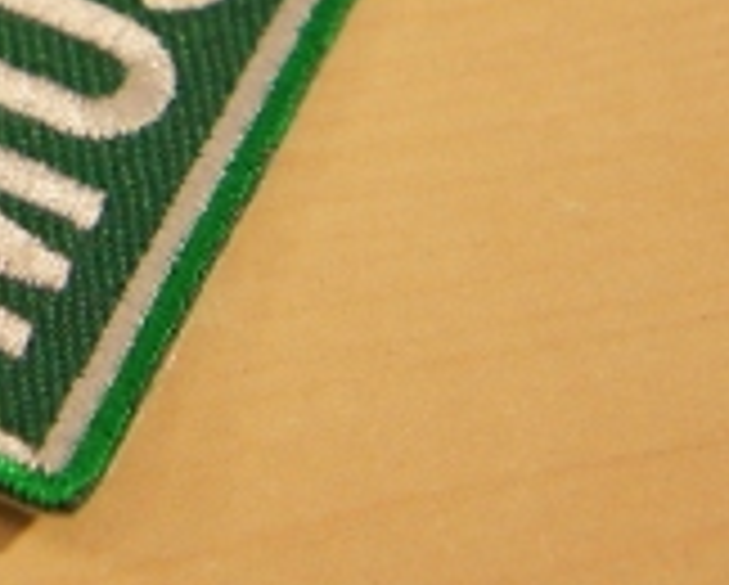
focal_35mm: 150
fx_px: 3237
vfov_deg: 10.0
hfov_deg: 11.9
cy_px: -288
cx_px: -549
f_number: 5
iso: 1600
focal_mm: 27
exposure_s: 1/60
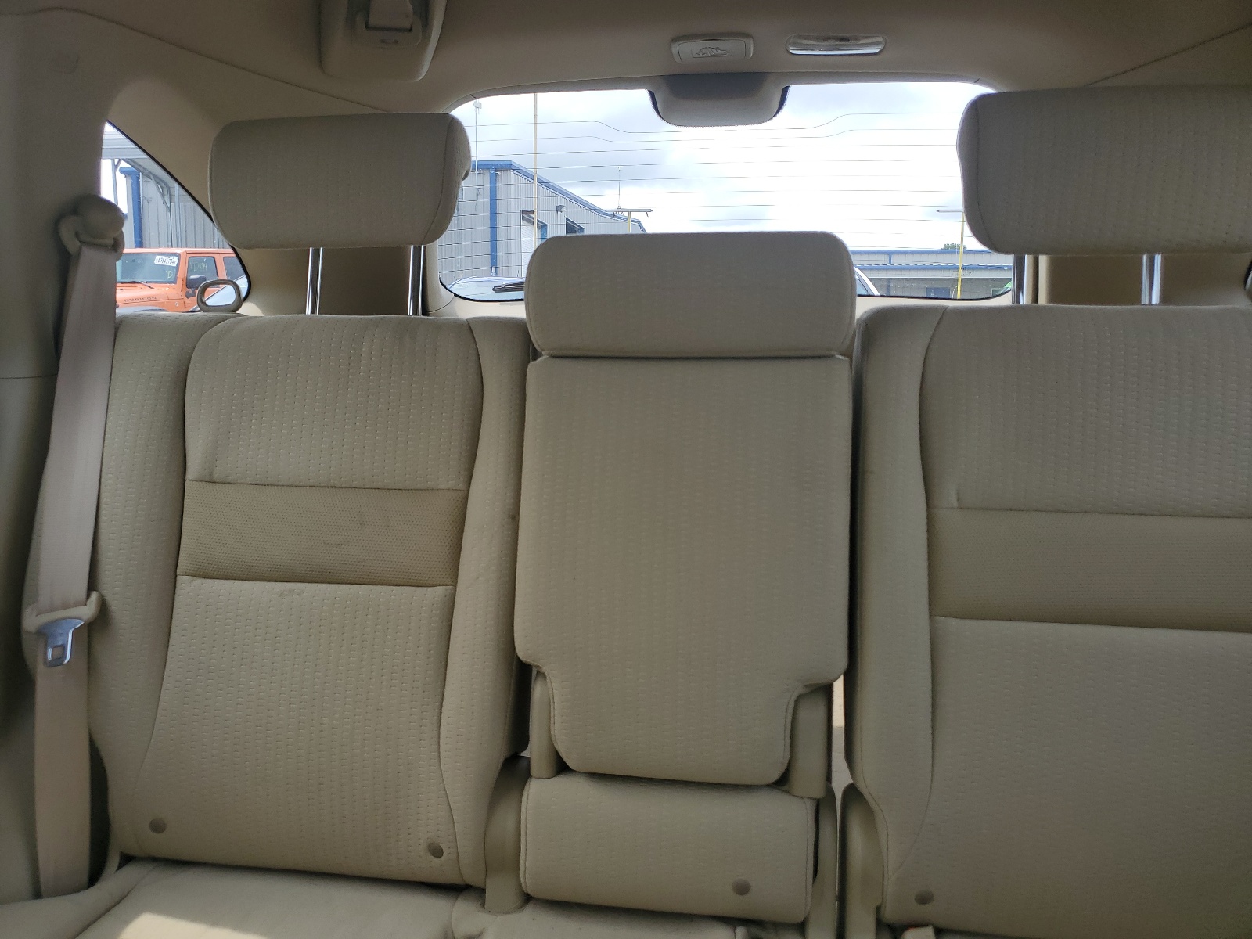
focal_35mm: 26
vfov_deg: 53.1
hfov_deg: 67.3
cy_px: 470
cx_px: 626
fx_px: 940
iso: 50
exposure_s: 1/370
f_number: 1.5
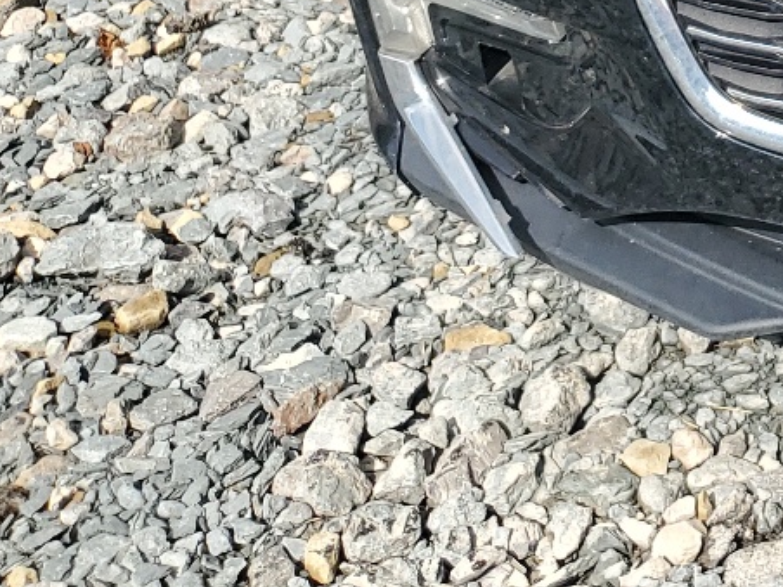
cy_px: -397
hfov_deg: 17.9
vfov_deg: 14.5
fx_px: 2081
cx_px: 1318
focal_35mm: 92
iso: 50
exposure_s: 1/2000
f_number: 1.5
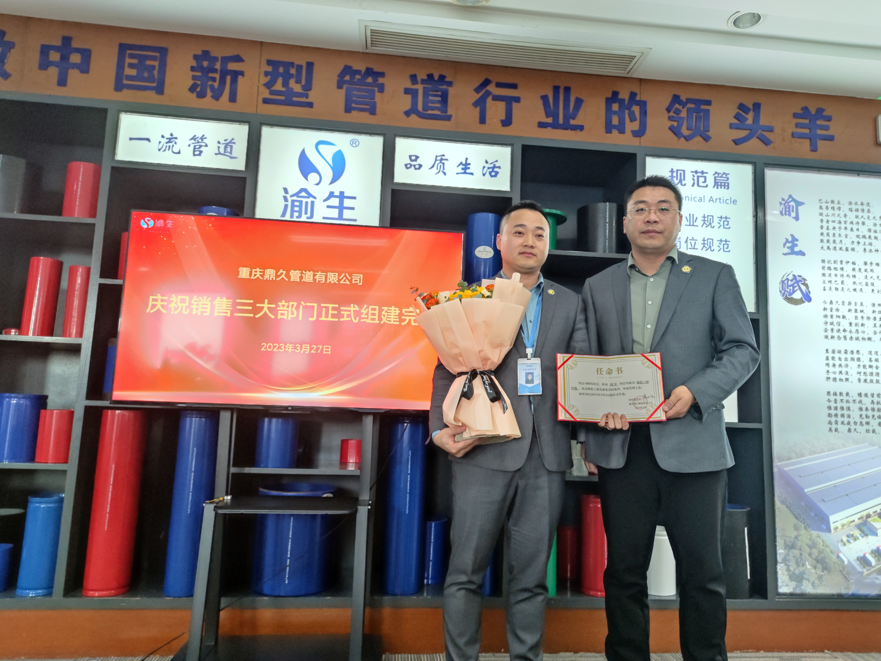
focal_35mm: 24
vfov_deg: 56.8
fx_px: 611
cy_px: 330
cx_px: 440
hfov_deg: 71.6
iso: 610
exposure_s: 1/50
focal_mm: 6.72
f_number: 1.69
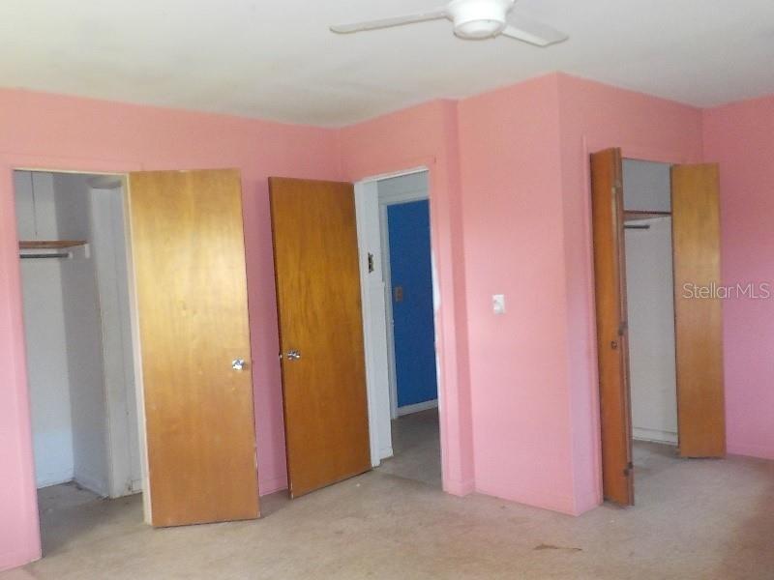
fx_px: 671
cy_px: 290
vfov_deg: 46.8
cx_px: 387
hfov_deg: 60.0
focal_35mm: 30
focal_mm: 4.1
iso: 360
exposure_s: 1/30
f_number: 3.3
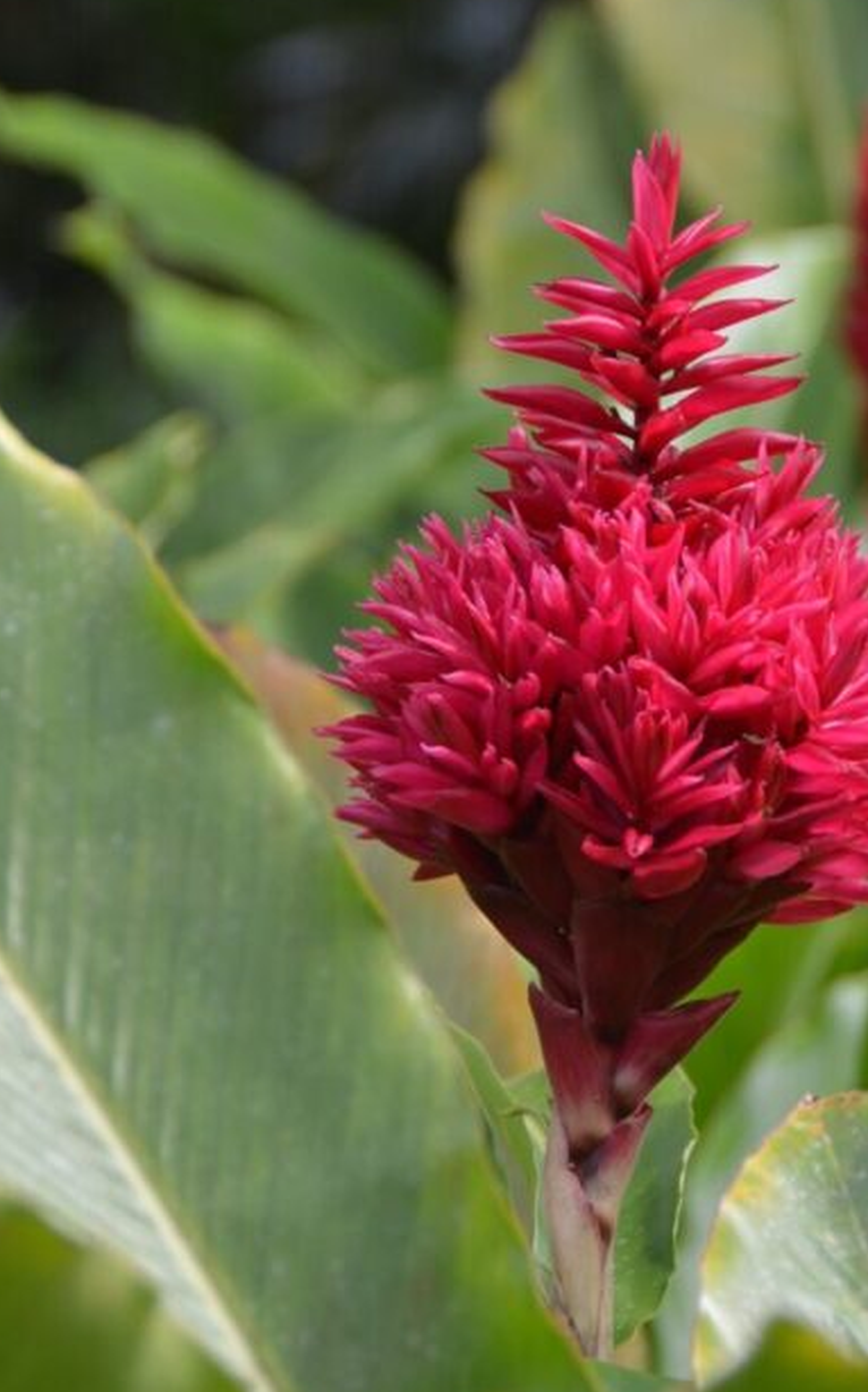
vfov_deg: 6.3
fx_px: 12546
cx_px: 659
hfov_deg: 4.0
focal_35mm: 331
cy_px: 655
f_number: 5.6
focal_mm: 130
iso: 400
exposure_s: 1/500
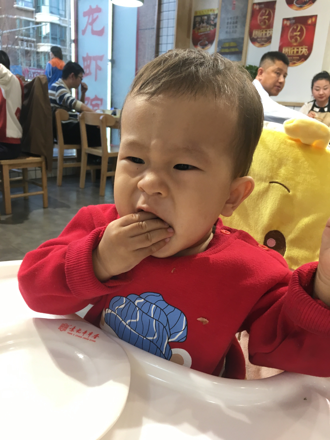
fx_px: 369
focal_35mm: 29
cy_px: 220
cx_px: 165
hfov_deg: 48.2
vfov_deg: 61.7
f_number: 2.2
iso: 50
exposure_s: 1/33
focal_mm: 4.15
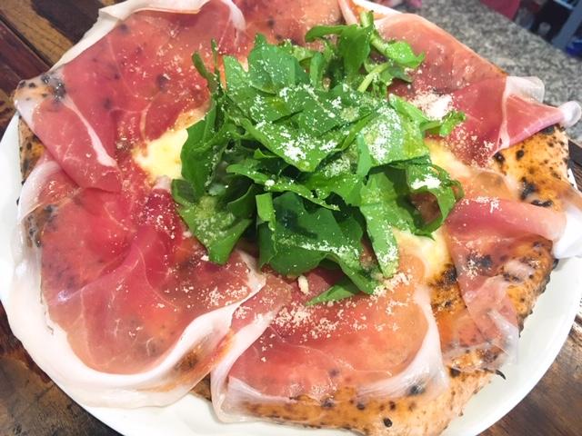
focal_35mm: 29
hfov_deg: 61.7
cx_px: 291
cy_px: 218
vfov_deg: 48.2
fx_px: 488
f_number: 2.2
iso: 200
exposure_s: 1/24
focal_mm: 4.2
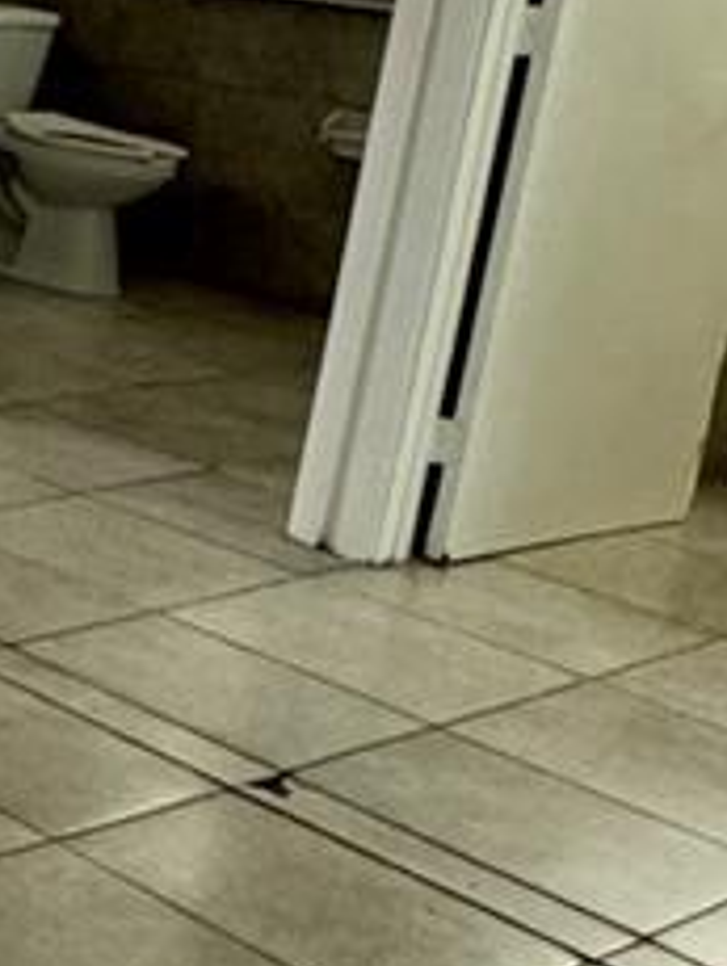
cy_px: 185
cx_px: -1076
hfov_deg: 13.7
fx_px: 2040
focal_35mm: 73
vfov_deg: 26.1
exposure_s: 1/60
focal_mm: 2.22
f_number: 2.2
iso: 400
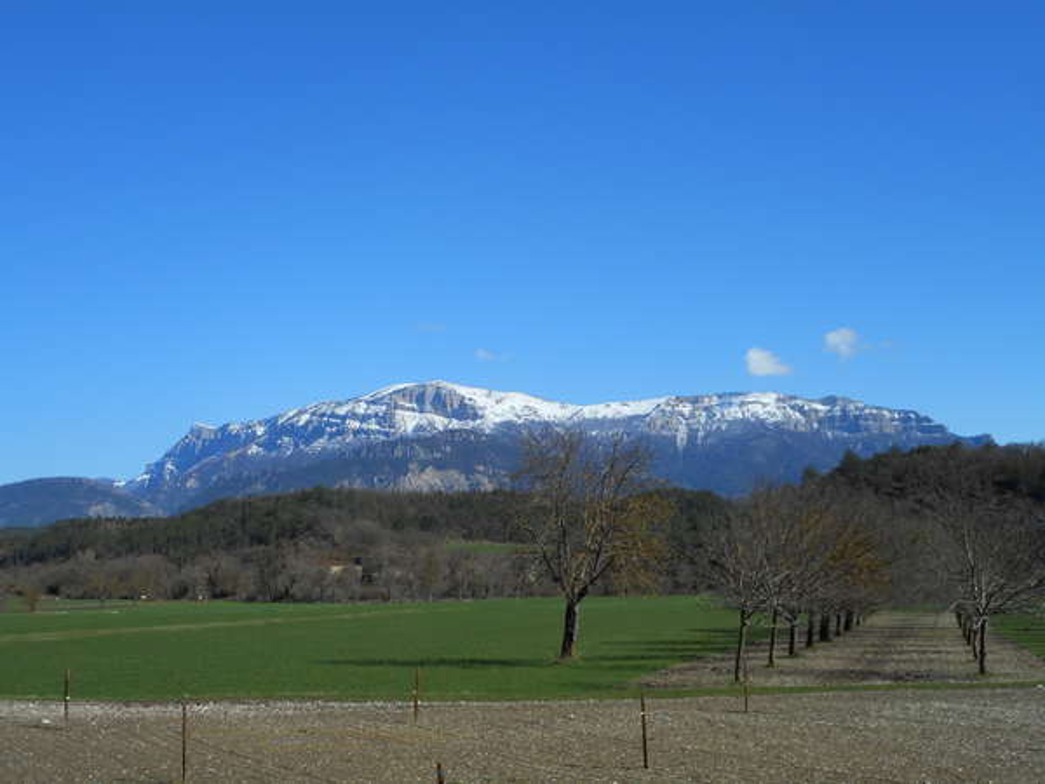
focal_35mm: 44
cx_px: 522
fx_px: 1328
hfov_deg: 42.9
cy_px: 392
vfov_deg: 32.9
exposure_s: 1/800
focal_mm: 7.9
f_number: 4.7
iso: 80
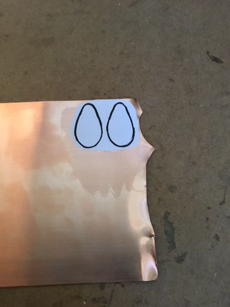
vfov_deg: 58.4
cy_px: 154
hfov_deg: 45.4
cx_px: 115
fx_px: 275
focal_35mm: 31
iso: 160
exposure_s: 1/30
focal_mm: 3.3
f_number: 2.4
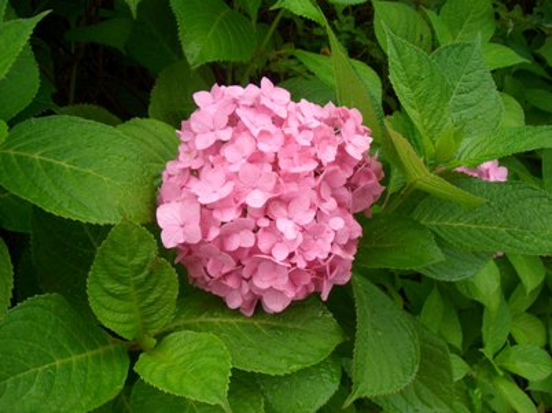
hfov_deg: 52.7
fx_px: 558
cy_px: 206
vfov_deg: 40.7
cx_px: 276
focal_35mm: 35
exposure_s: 1/80
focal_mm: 5.8
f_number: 2.6
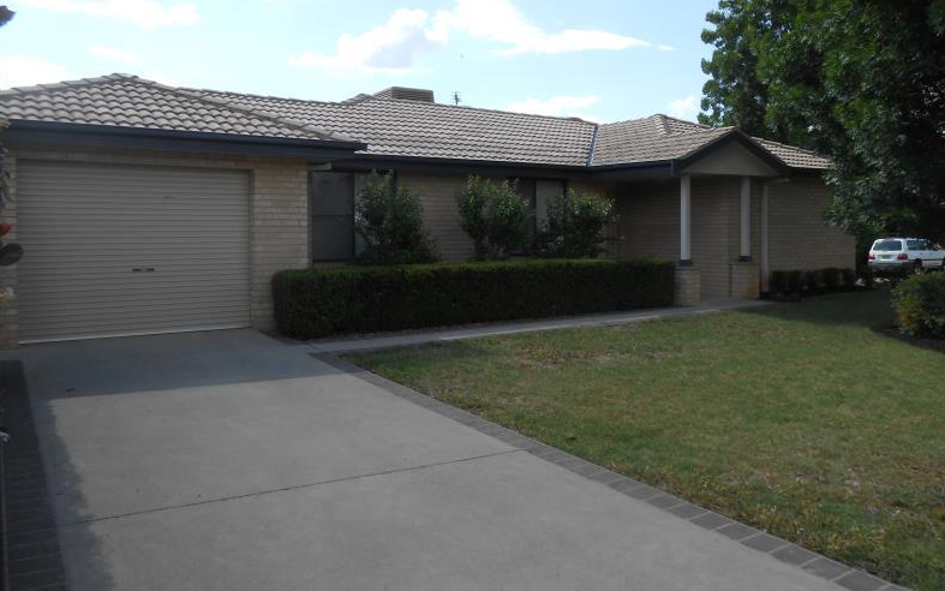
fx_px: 721
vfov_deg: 44.3
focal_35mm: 28
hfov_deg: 66.5
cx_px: 469
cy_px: 239
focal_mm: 4.6
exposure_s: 1/640
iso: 80
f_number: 3.5
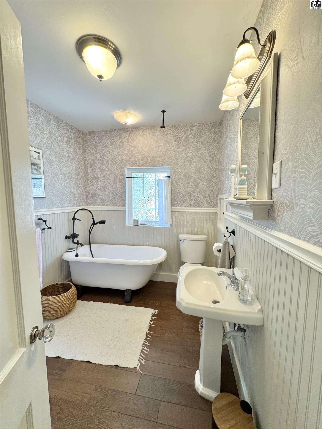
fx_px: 174
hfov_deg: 85.7
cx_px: 161
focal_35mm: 14
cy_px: 214
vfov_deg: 102.1
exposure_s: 1/120
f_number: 2.2
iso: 250
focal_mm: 2.22
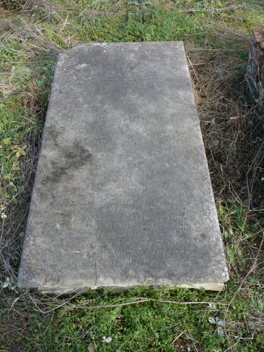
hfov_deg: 38.7
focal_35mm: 37
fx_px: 376
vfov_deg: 50.1
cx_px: 132
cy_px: 176
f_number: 4
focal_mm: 7.9
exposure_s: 1/125
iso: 100
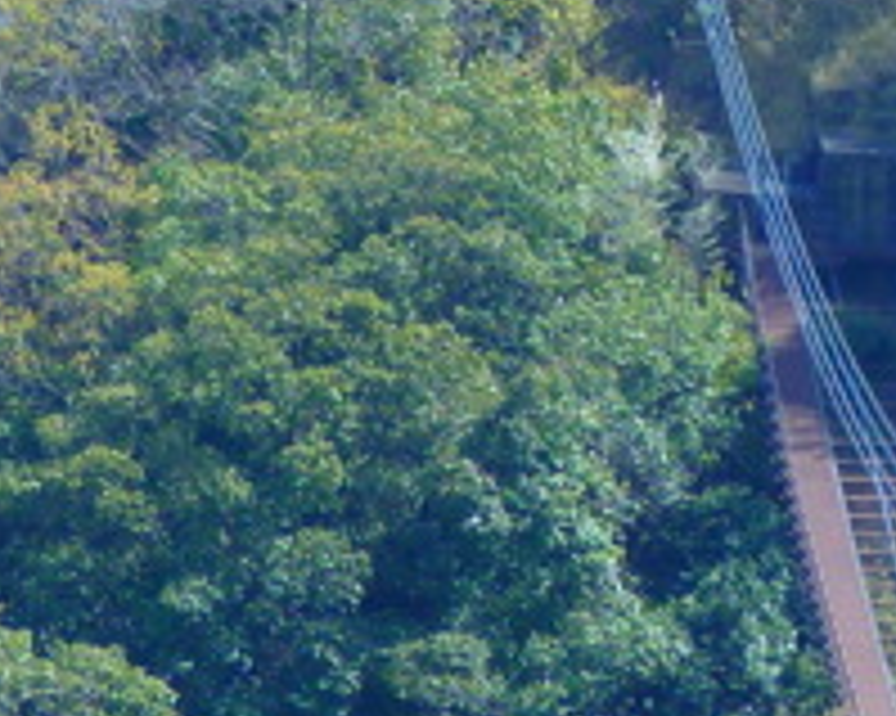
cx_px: 639
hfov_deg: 2.1
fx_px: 23961
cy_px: -752
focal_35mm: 904
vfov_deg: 1.7
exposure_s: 1/250
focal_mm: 32
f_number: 4
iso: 80
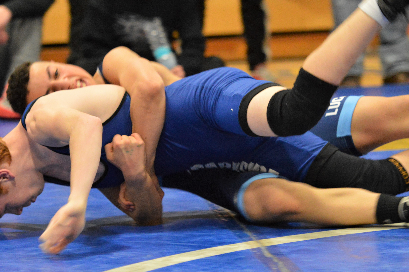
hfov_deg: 9.1
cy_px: 103
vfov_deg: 6.1
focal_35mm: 226
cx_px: 160
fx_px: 2565
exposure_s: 1/100
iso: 3200
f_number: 2.8
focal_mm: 120
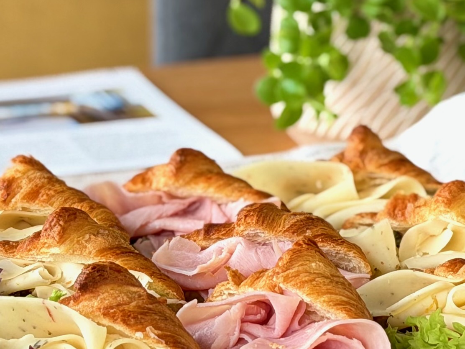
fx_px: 1867
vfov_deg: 10.7
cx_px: 245
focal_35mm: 139
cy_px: 122
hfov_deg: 14.2
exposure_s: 1/121
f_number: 1.78
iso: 64
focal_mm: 6.76
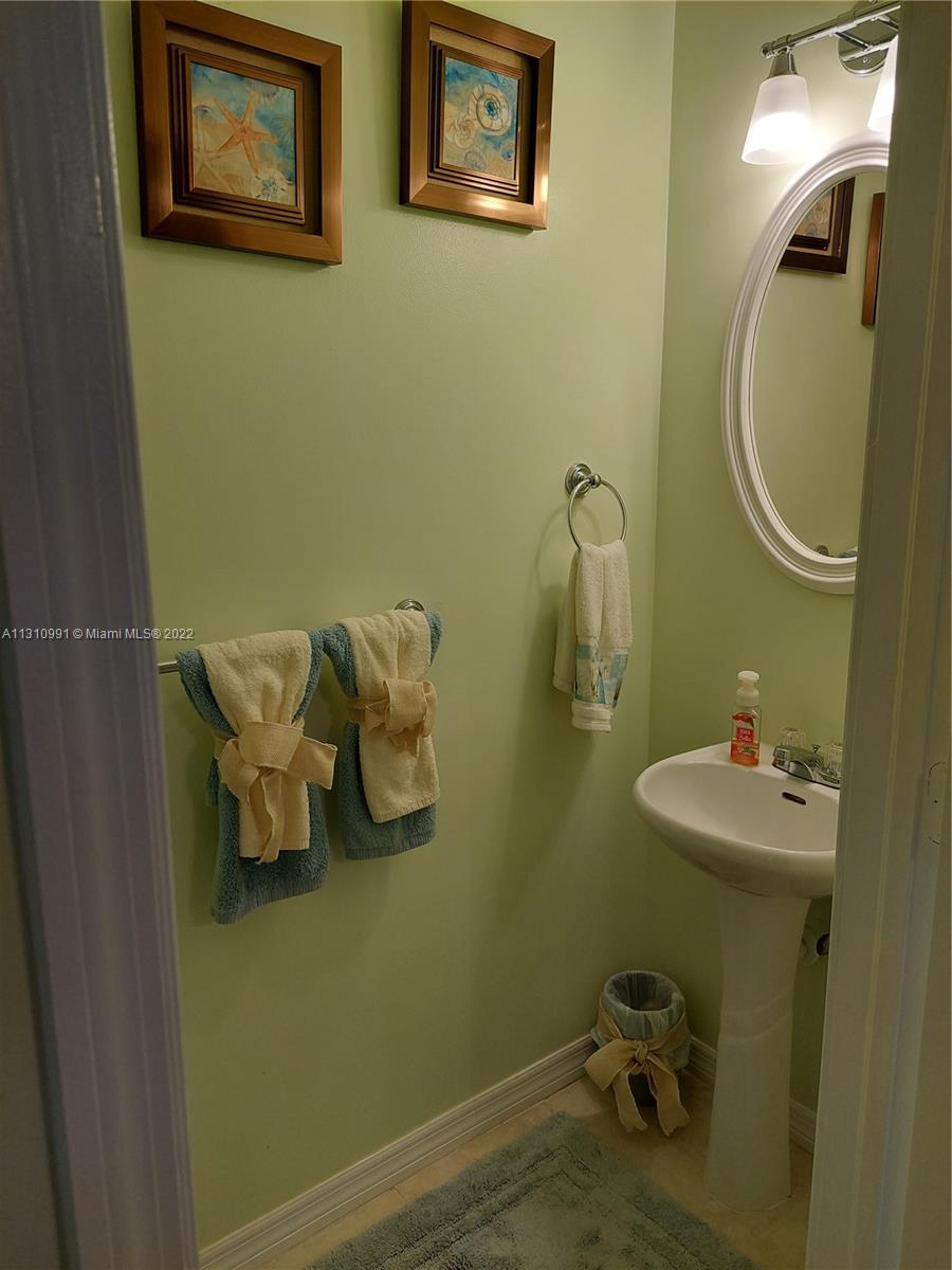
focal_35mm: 24
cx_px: 476
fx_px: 880
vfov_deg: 71.6
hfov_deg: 56.8
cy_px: 635
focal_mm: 5.23
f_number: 1.8
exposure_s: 1/60
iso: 64
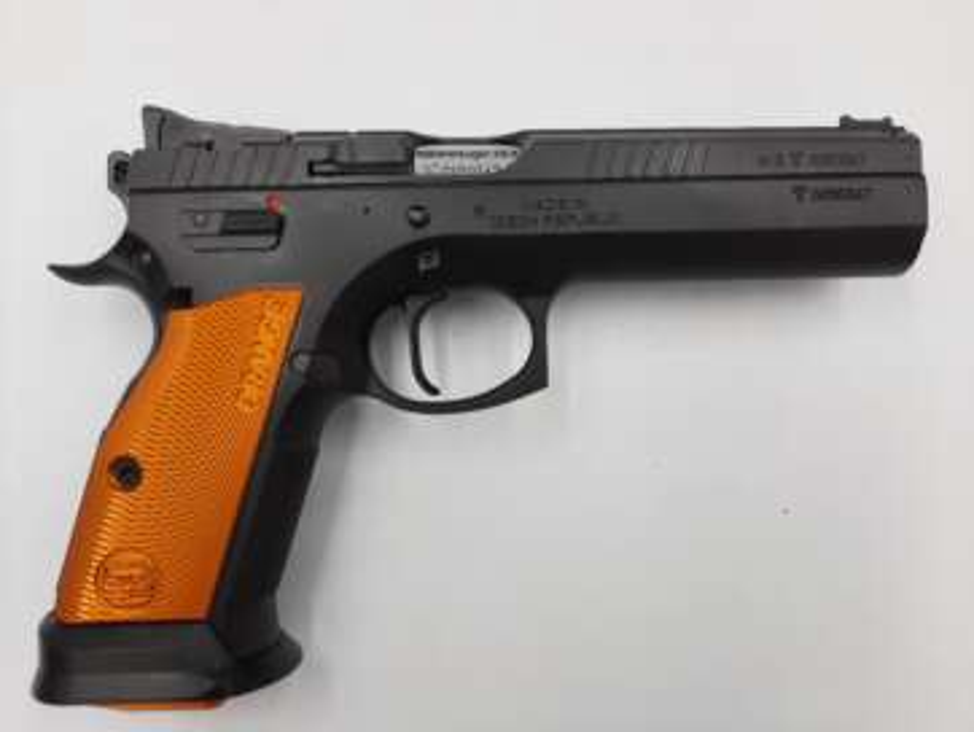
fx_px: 704
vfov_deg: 54.9
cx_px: 487
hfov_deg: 69.4
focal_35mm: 25
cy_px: 366
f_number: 2
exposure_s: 1/100
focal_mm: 4.6
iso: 40
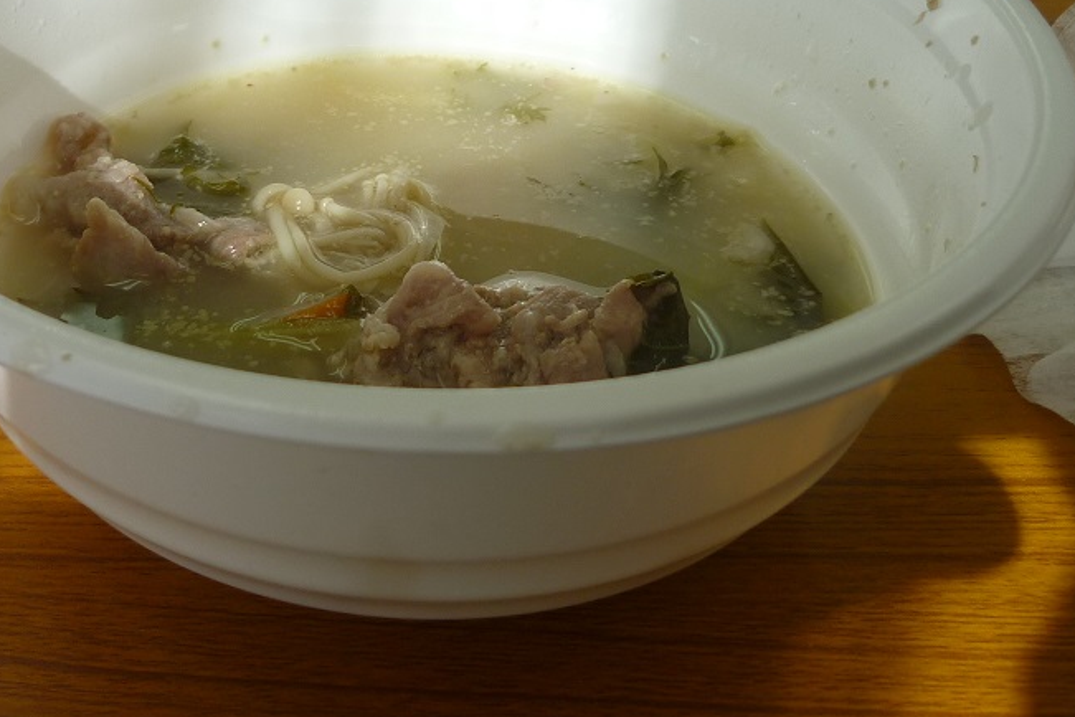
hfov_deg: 36.7
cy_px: 187
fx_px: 1612
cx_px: 413
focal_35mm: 54
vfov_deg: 24.8
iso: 80
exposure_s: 1/200
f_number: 2.8
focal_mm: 5.5
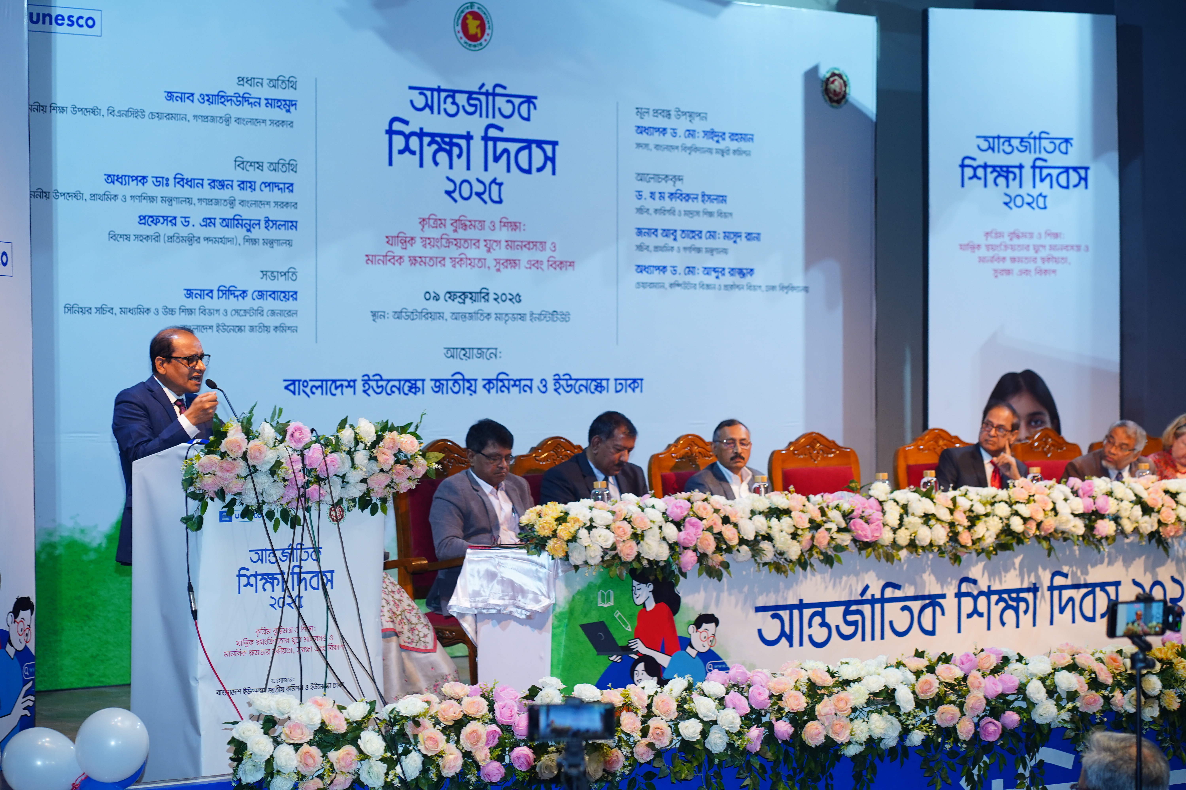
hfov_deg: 23.9
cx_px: 593
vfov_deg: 16.1
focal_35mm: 85
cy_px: 395
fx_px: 2800
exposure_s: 1/60
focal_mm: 85
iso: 1000
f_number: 4
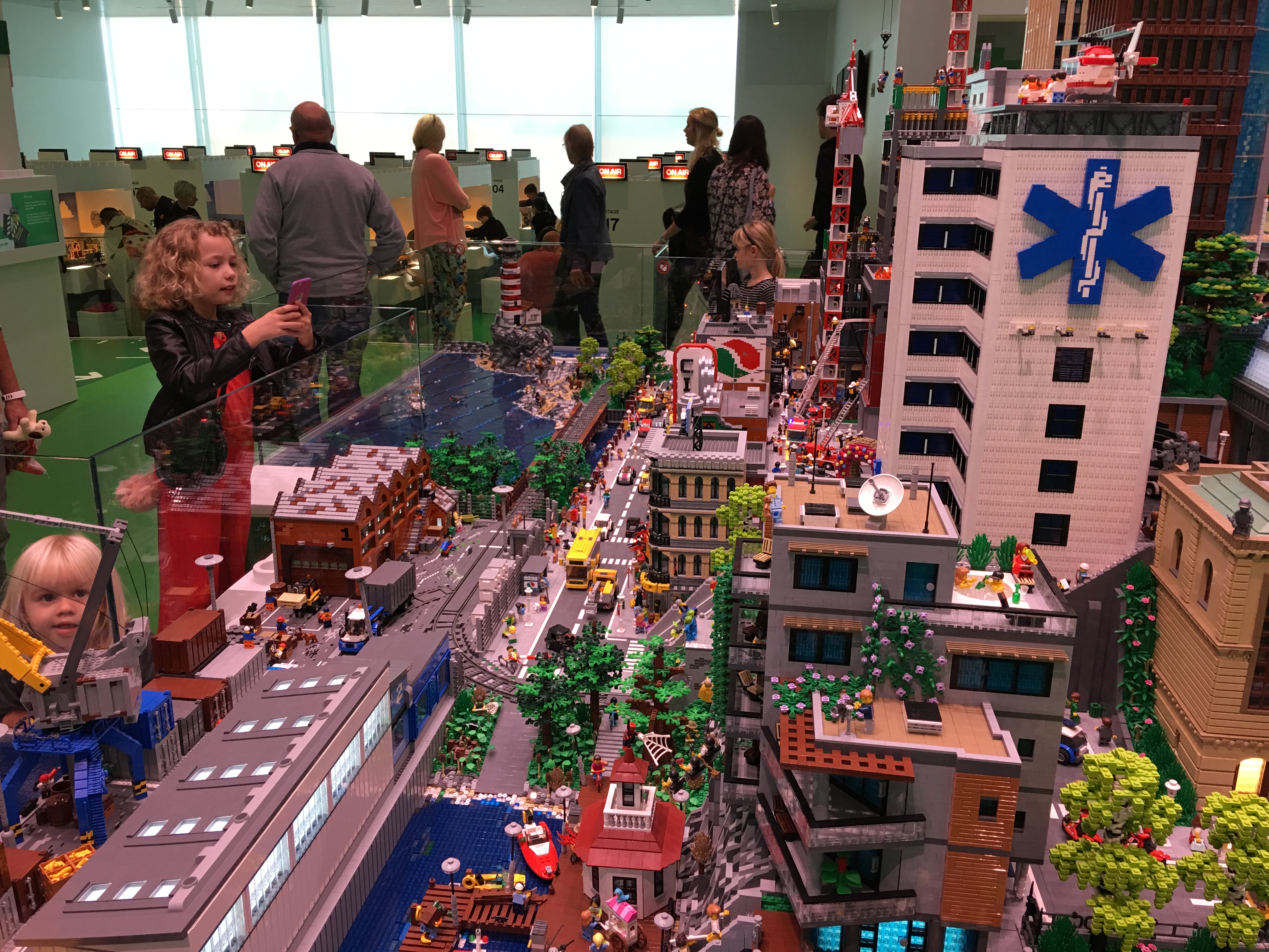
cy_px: 476
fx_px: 1063
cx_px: 634
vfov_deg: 48.2
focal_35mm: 29
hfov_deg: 61.7
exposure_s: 1/30
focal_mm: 4.15
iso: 40
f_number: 2.2
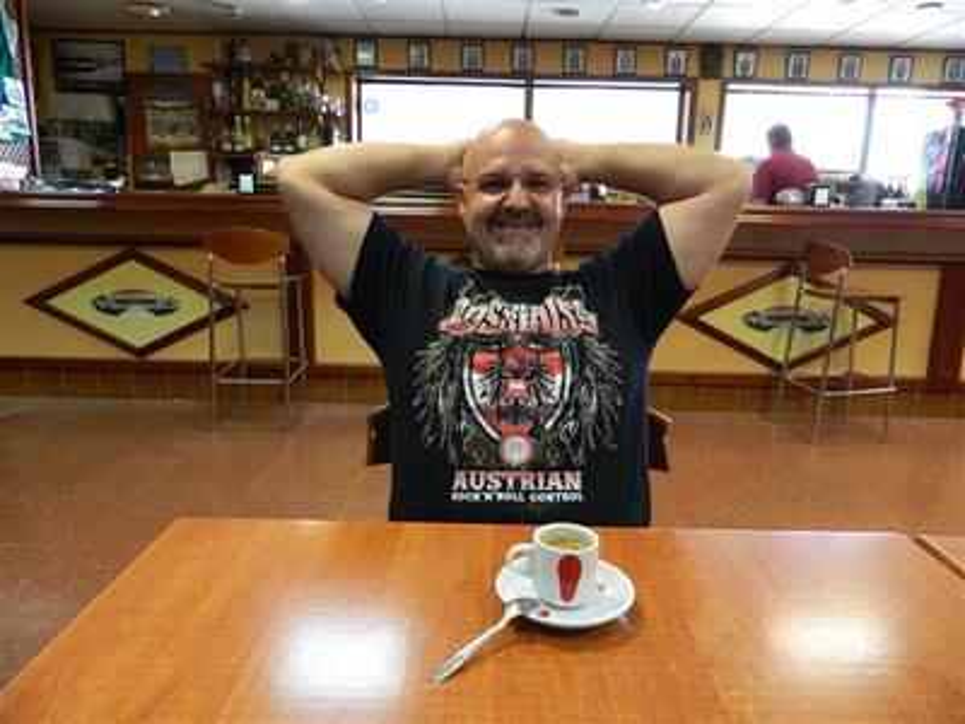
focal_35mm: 25
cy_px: 362
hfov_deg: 69.4
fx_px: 697
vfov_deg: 54.9
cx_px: 482
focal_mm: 4.5
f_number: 3.1
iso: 400
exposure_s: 1/20
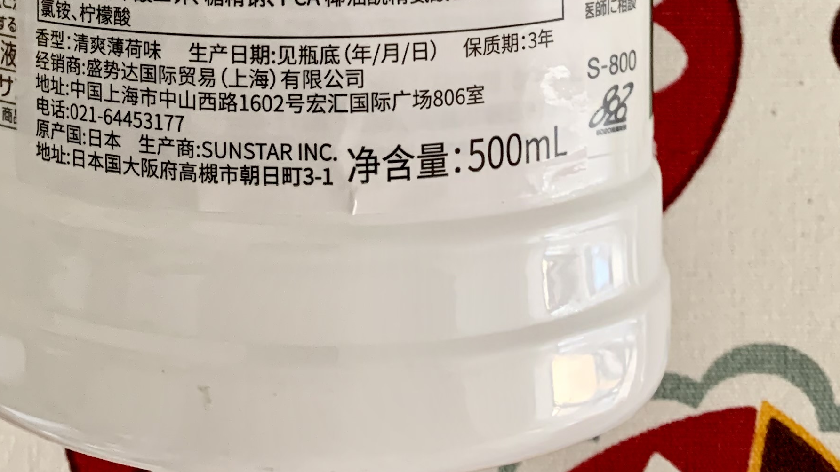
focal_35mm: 64
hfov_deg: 32.7
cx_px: 322
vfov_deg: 16.5
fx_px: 1425
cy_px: -314
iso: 320
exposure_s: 1/60
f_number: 1.8
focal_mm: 4.25
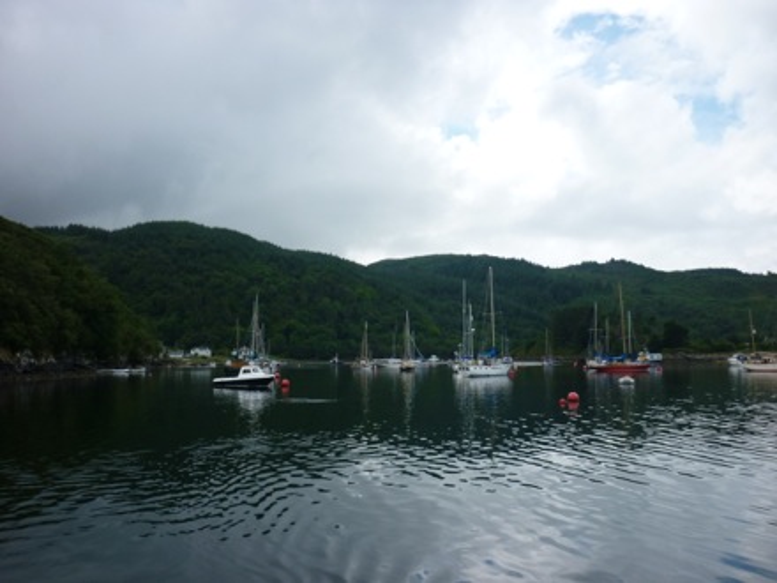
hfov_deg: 55.4
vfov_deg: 42.9
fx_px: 741
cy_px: 292
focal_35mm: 33
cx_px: 388
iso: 80
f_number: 8
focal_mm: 5.5
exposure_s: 1/125
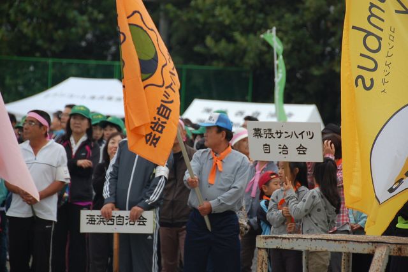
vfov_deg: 6.1
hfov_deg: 9.2
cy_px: 136
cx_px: 204
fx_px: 2549
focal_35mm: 225
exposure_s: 1/640
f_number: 5.6
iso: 400
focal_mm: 150
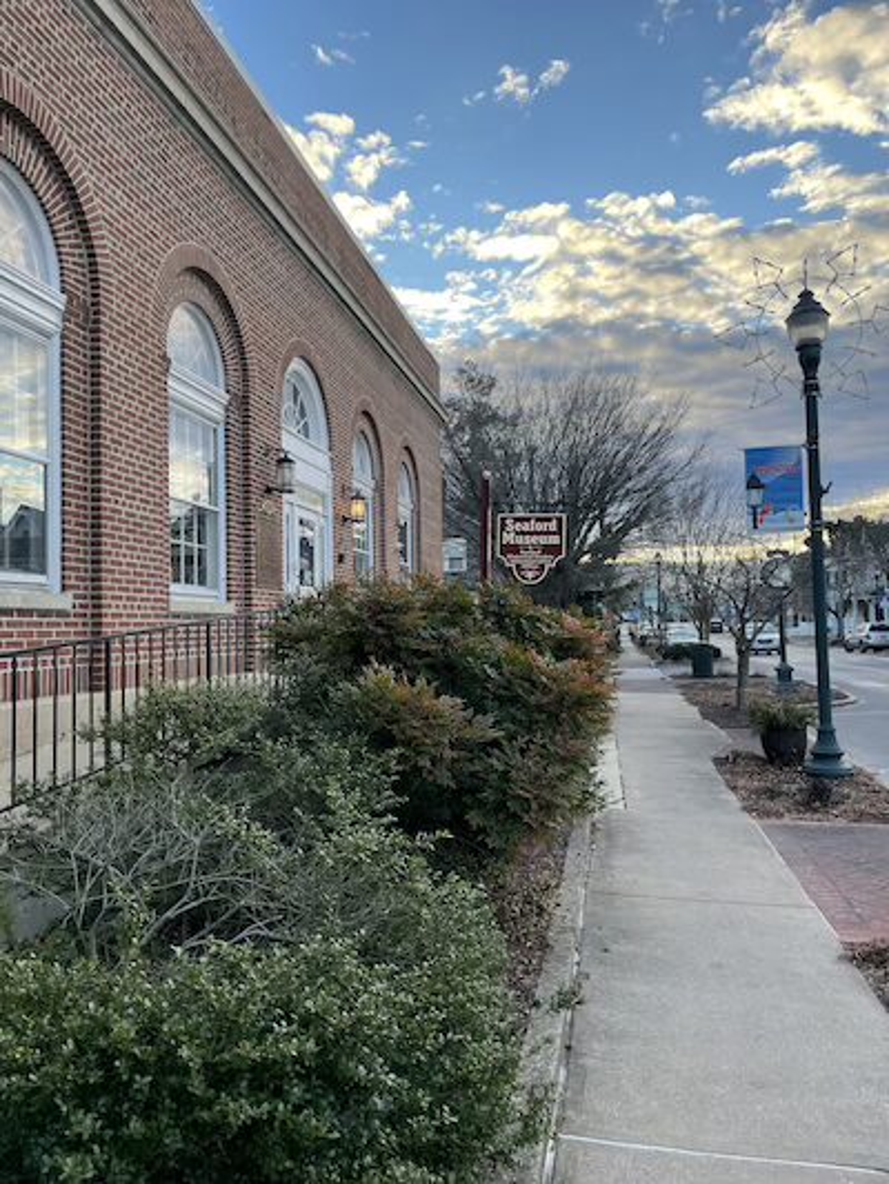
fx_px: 890
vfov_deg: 67.3
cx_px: 444
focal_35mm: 26
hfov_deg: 53.1
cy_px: 592
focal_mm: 4.2
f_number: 1.6
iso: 32
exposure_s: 1/415
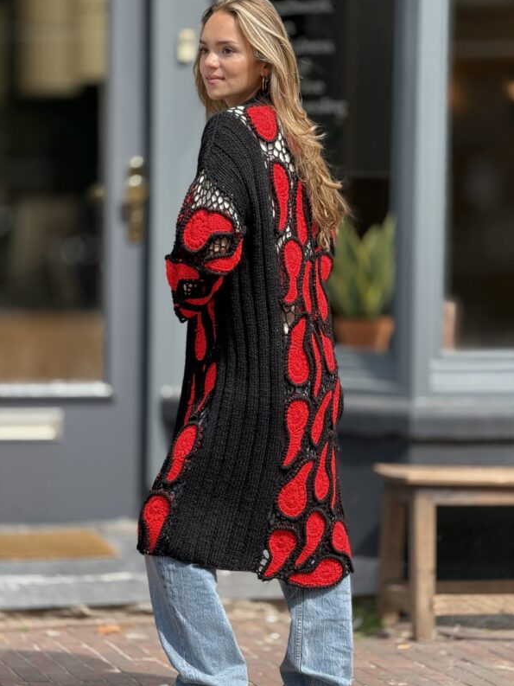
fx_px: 2395
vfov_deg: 16.3
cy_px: 342
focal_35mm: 121
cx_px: 257
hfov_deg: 12.2
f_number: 2.8
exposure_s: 1/213
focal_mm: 15.66
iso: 50
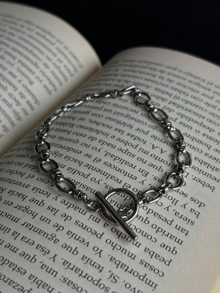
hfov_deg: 28.0
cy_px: 146
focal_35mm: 52
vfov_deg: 36.8
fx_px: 440
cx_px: 110
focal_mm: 5.96
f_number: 1.6
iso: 32
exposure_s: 1/384
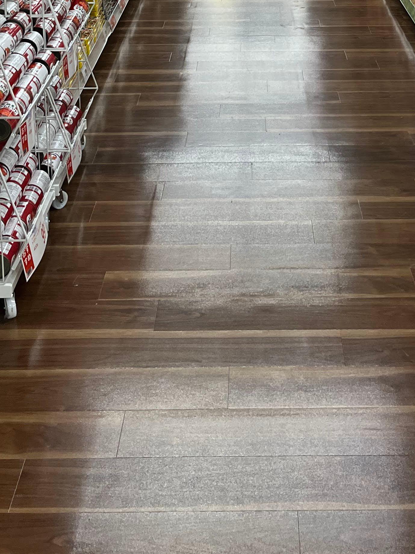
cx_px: 243
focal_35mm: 57
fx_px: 911
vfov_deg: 30.6
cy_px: -36
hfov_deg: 25.6
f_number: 1.6
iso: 125
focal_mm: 5.1
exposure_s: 1/100
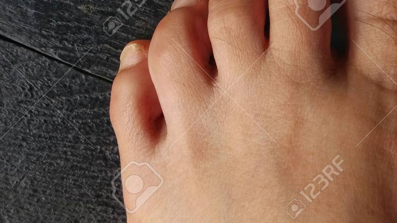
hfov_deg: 42.8
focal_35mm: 48
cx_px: 225
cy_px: 11
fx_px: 505
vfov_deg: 24.0
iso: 40
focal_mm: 3.7
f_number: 1.9
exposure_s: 1/105
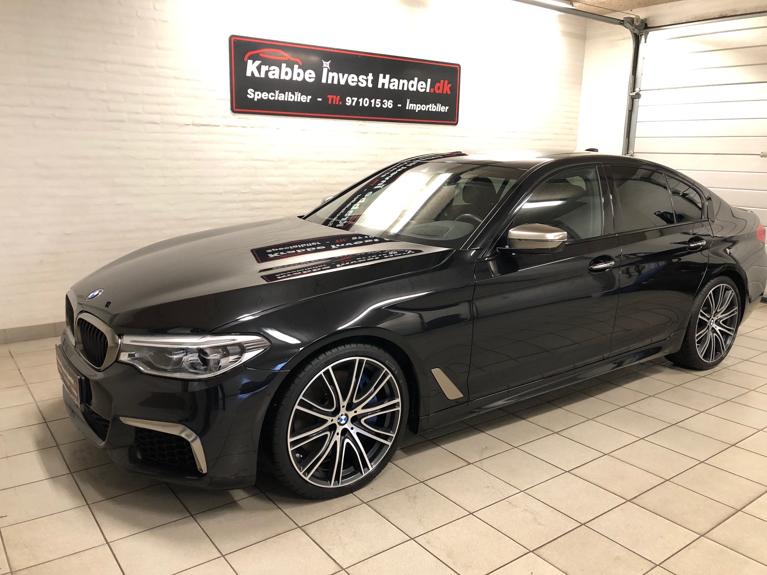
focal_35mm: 28
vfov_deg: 49.7
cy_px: 288
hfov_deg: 63.4
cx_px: 384
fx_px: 620
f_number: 1.8
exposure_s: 1/17
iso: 80
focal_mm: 3.99
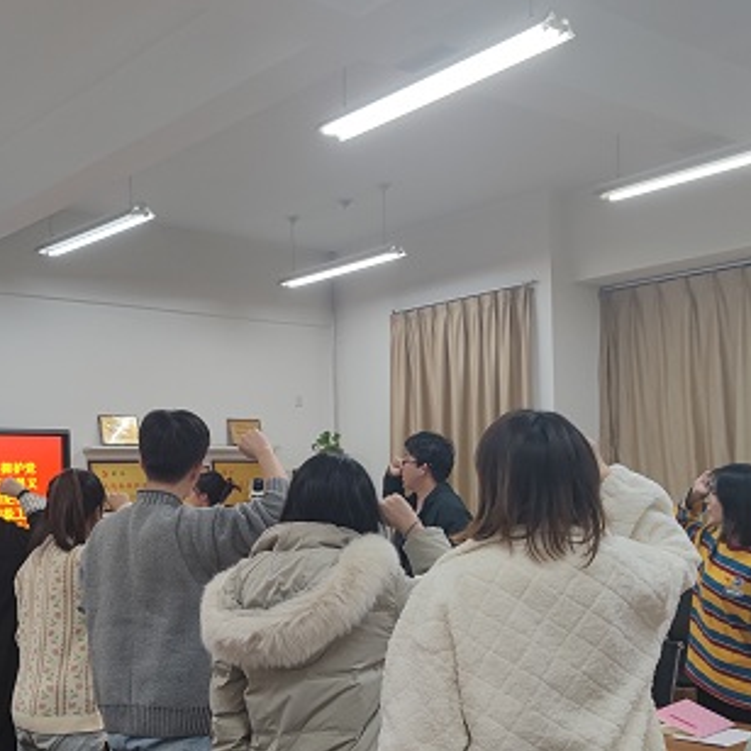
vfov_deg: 38.9
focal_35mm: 43
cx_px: 278
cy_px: 466
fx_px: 1055
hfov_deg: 38.9
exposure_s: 1/100
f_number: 1.85
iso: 148
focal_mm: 6.78
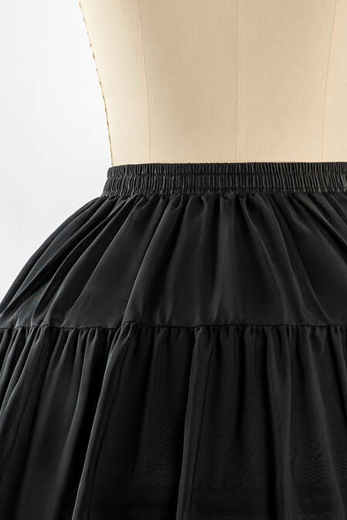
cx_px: 219
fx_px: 3378
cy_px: 150
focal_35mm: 234
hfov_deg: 5.9
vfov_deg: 8.8
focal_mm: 105
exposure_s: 1/160
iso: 100
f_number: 8
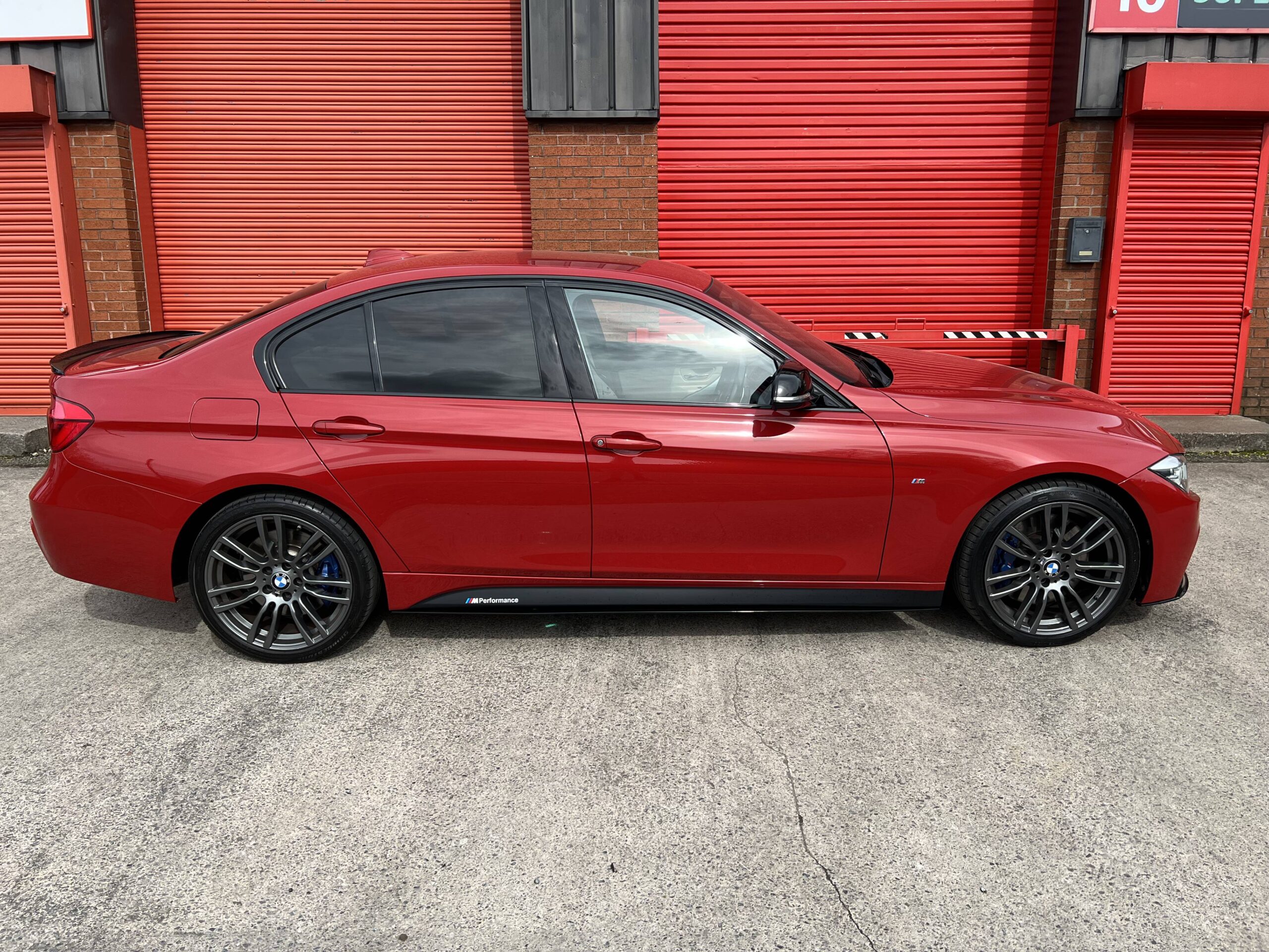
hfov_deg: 67.3
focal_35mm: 26
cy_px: 476
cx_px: 634
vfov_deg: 53.1
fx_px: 953
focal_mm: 5.7
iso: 50
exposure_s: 1/2083
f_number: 1.5
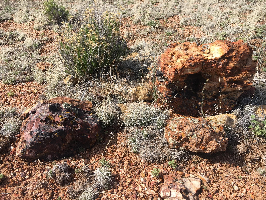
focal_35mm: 29
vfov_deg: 48.2
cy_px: 100
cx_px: 133
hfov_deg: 61.7
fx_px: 223
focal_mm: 4.15
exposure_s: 1/1068
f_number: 2.2
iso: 25
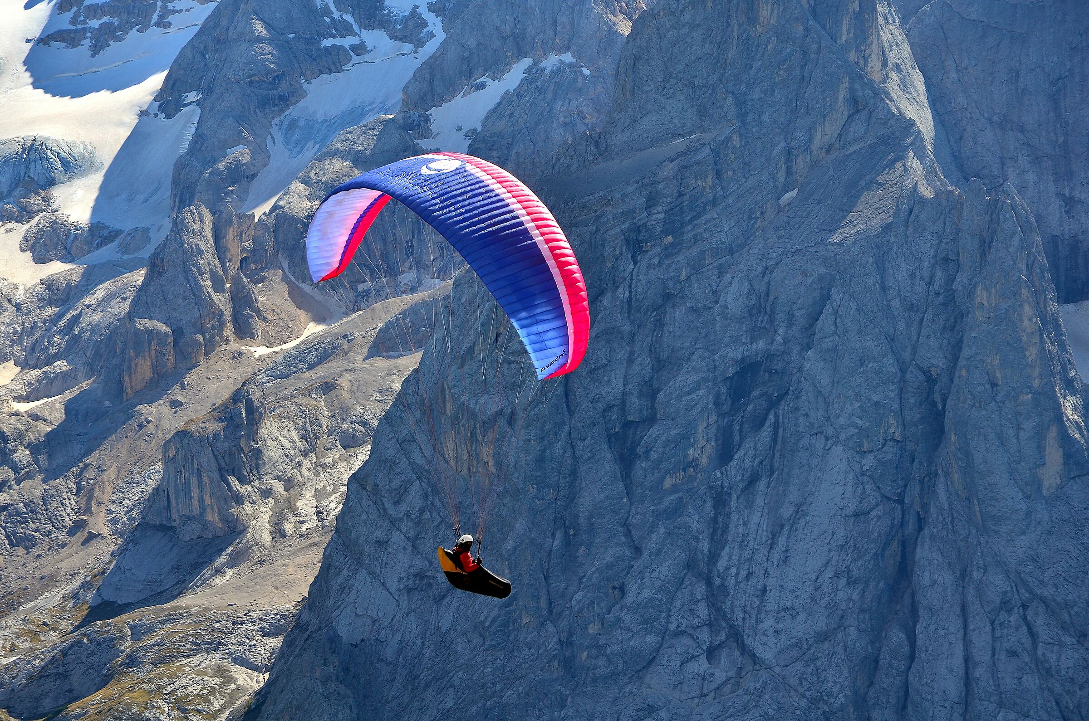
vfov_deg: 10.7
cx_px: 544
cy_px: 360
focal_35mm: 128
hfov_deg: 16.1
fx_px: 3849
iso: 160
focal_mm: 85
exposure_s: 1/640
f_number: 8
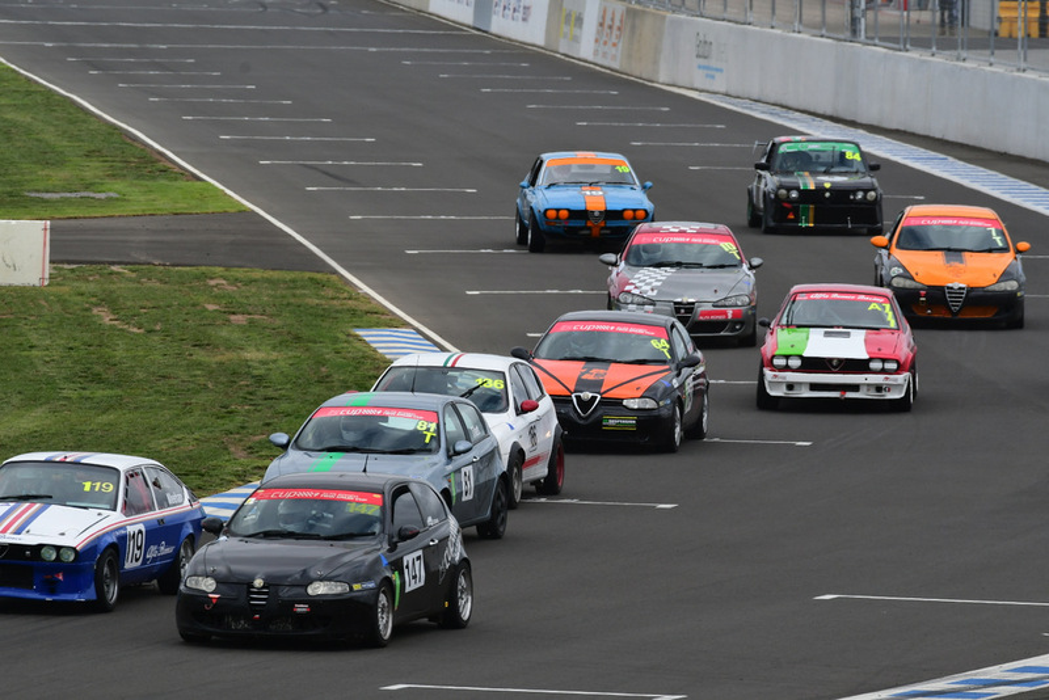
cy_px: 350
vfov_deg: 2.4
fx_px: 16614
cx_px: 524
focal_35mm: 570
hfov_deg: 3.6
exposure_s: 1/640
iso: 320
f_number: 10
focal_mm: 380
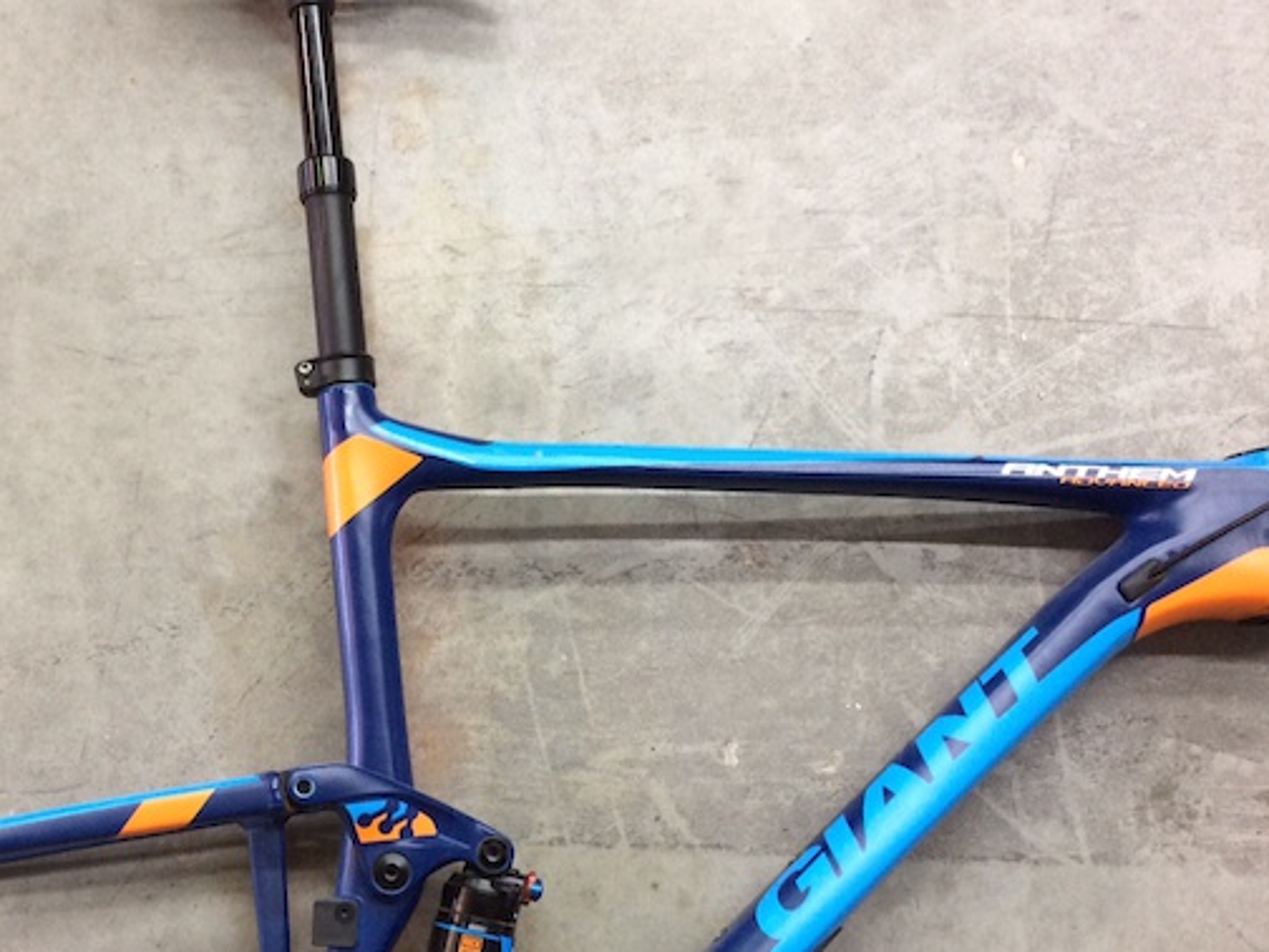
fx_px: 1686
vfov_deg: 31.4
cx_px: 501
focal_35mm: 46
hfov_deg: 41.0
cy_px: 572
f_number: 2.2
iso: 125
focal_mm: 4.15
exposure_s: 1/30
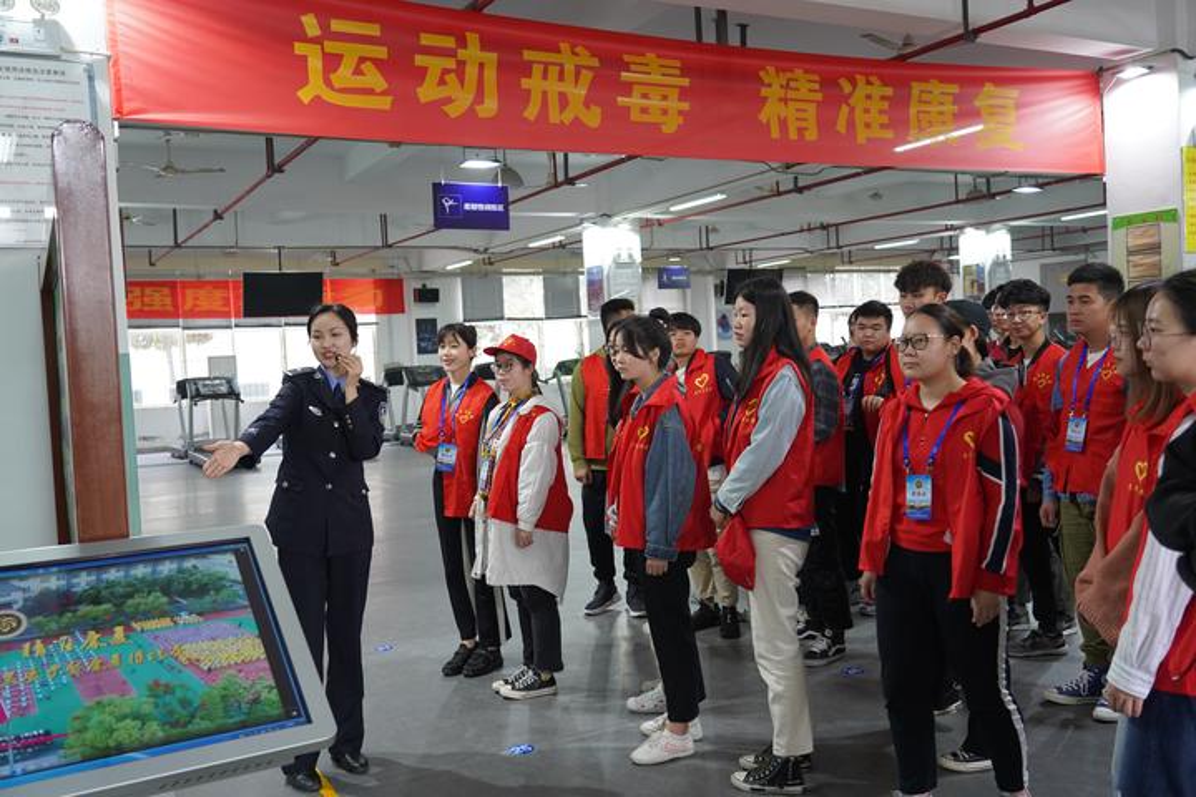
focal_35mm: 31
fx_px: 1030
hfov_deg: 60.3
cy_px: 398
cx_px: 598
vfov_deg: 42.3
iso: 1600
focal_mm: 31
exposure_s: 1/160
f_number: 4
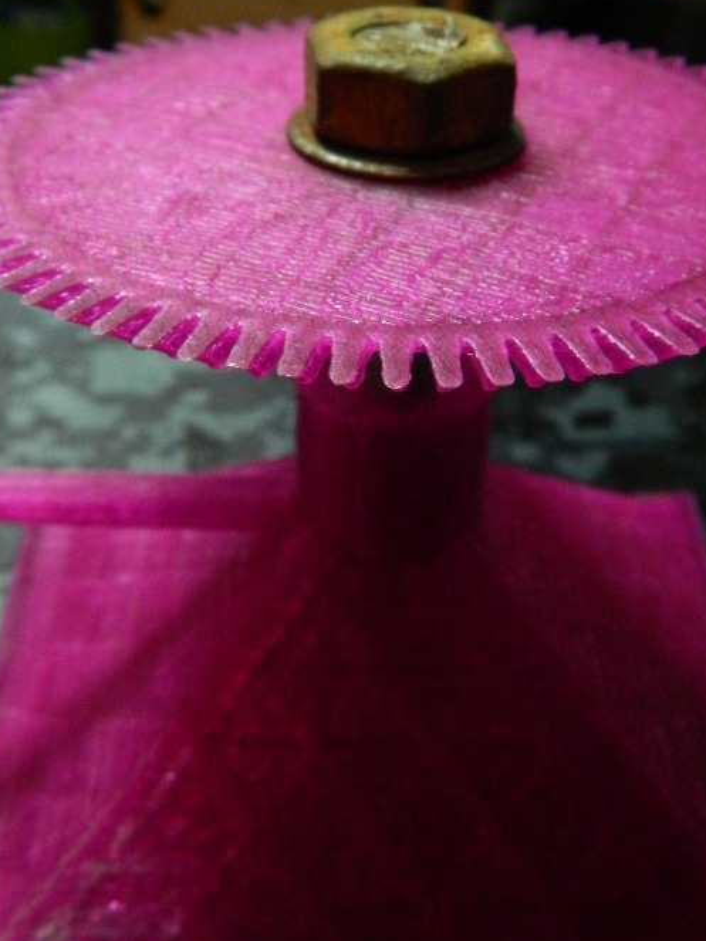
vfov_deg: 33.8
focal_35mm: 57
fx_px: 1551
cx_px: 382
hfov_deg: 25.6
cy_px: 431
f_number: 3.3
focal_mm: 6.2
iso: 400
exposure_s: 1/50
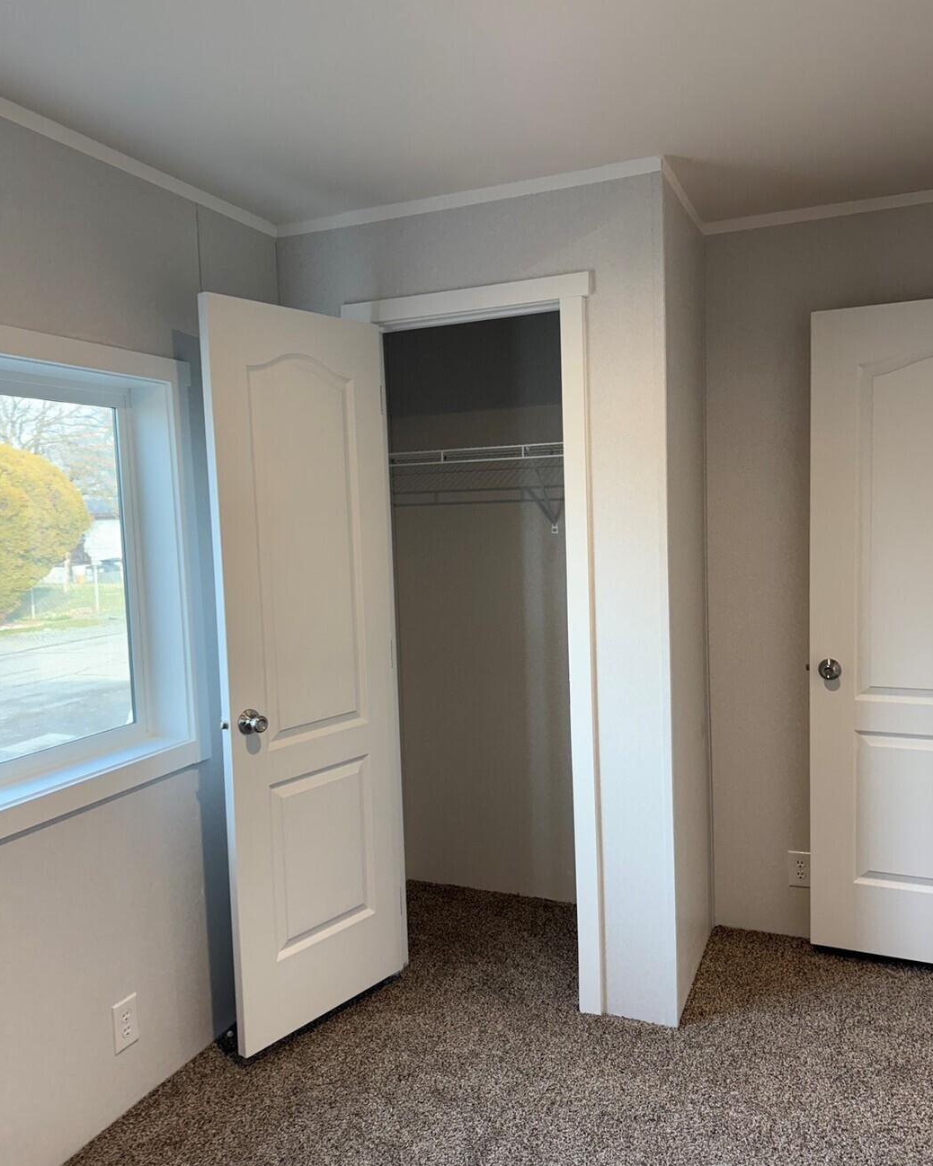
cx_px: 483
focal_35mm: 26
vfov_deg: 66.0
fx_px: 897
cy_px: 588
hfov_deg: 54.9
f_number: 1.78
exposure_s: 1/120
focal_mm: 6.76
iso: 160
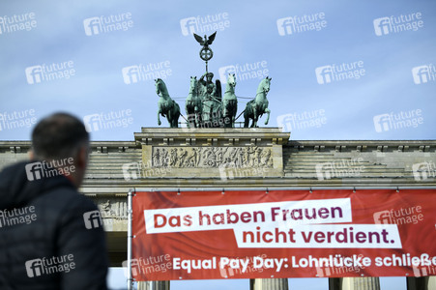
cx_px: 218
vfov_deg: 19.4
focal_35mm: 70
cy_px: 145
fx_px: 847
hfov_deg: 28.9
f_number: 3.5
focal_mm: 70
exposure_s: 1/1600
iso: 100
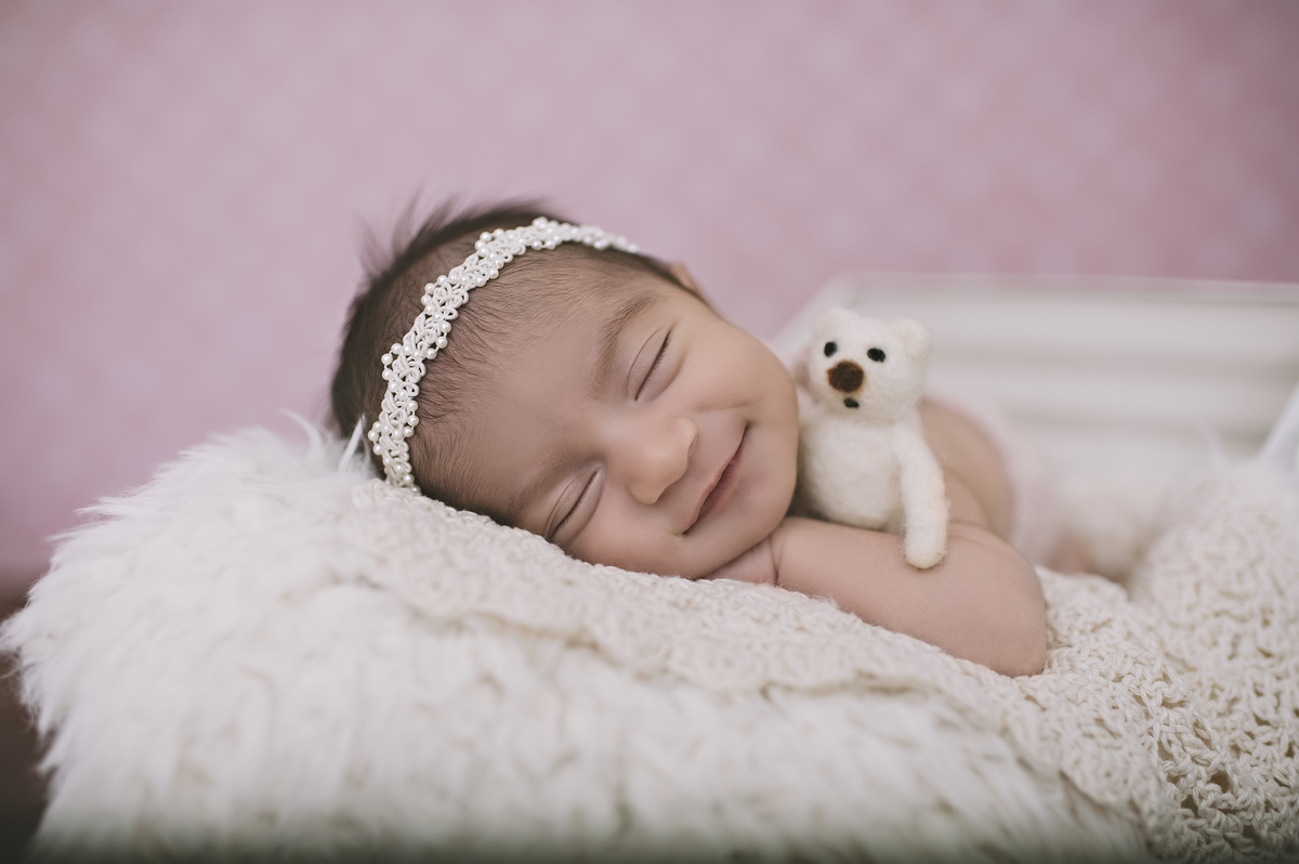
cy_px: 432
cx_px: 650
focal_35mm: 35
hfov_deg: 54.5
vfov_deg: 37.8
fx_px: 1262
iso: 200
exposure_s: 1/320
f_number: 2.2
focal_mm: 35
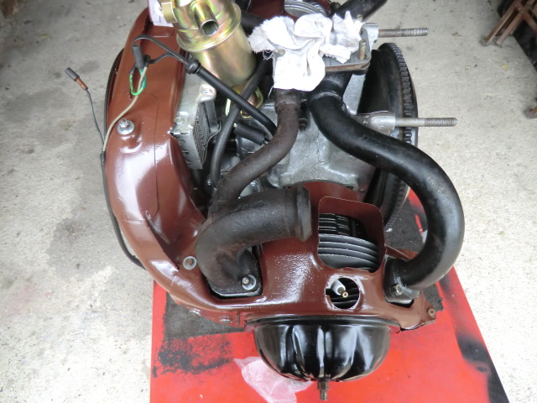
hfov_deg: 71.6
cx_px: 268
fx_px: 372
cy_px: 202
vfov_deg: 56.8
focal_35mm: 24
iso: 400
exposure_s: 1/25
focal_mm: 4.3
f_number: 3.2
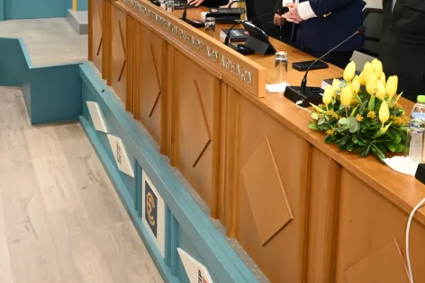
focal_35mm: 52
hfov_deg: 37.6
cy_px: -3
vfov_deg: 24.7
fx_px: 614
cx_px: 298
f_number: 4
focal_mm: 24
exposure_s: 1/125
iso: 2500
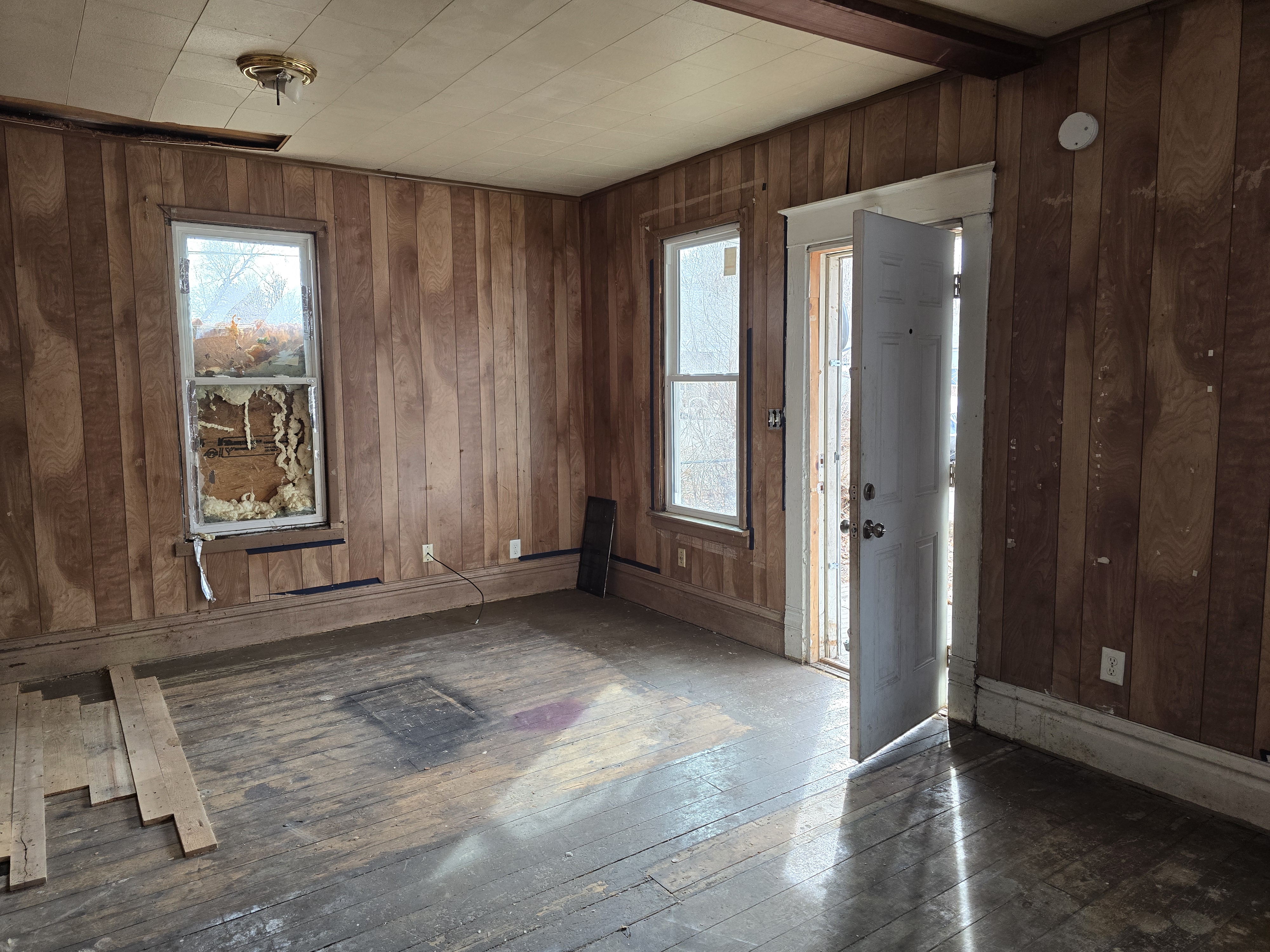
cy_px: 476
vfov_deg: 58.9
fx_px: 844
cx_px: 635
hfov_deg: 73.9
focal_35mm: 23
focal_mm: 6.3
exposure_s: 1/180
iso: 160
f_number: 1.7
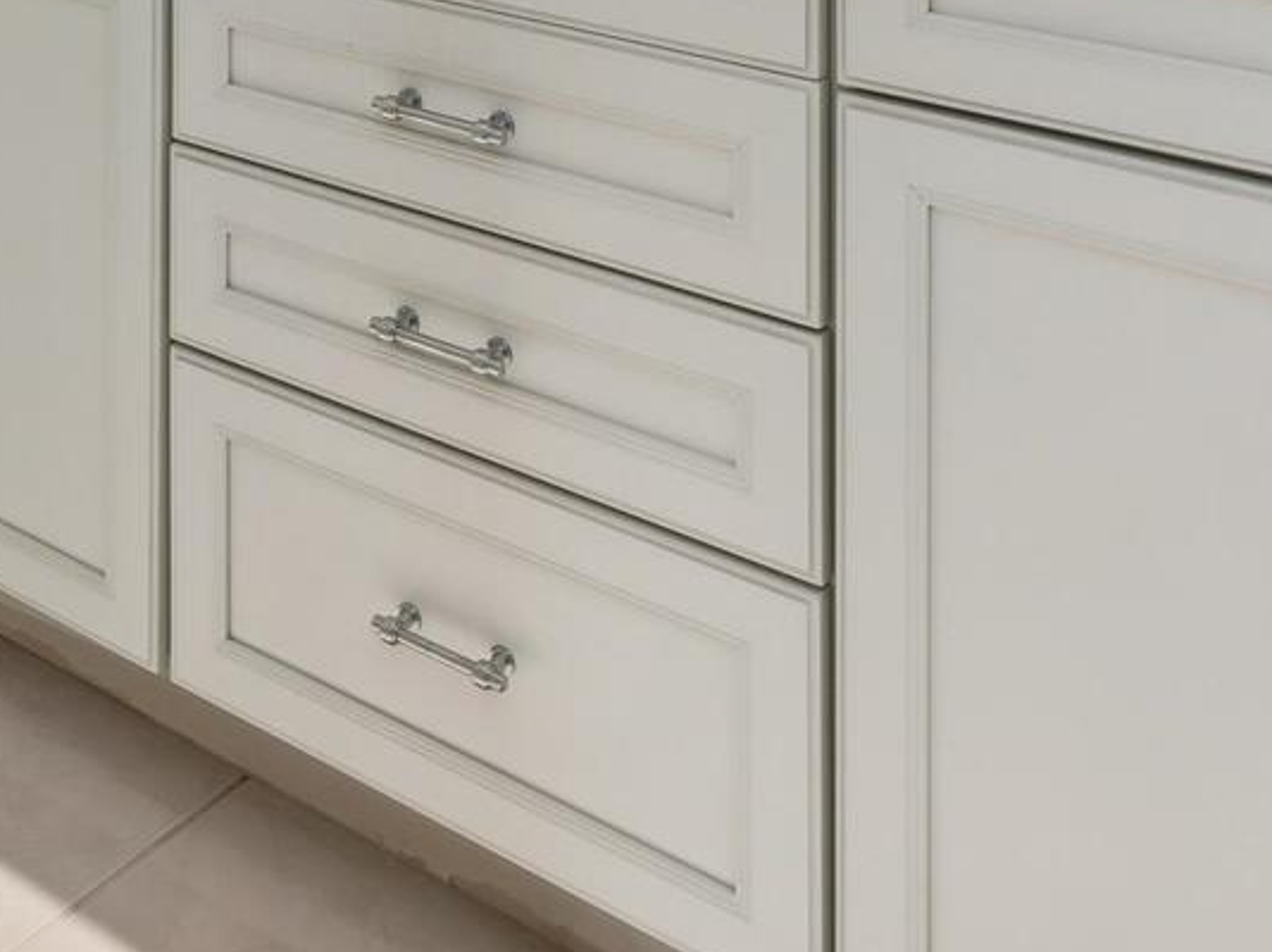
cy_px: -576
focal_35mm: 59
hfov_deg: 30.4
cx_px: 2
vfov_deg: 20.3
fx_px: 2167
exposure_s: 1/6
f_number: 8
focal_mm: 16
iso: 100
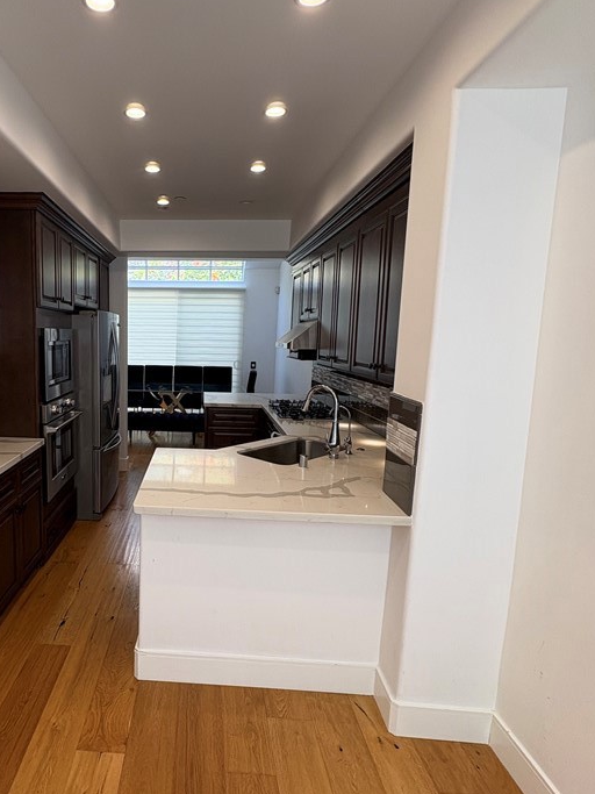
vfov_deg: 79.0
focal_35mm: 21
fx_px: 481
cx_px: 172
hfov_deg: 61.0
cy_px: 399
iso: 100
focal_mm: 2.22
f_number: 2.2
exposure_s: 1/120
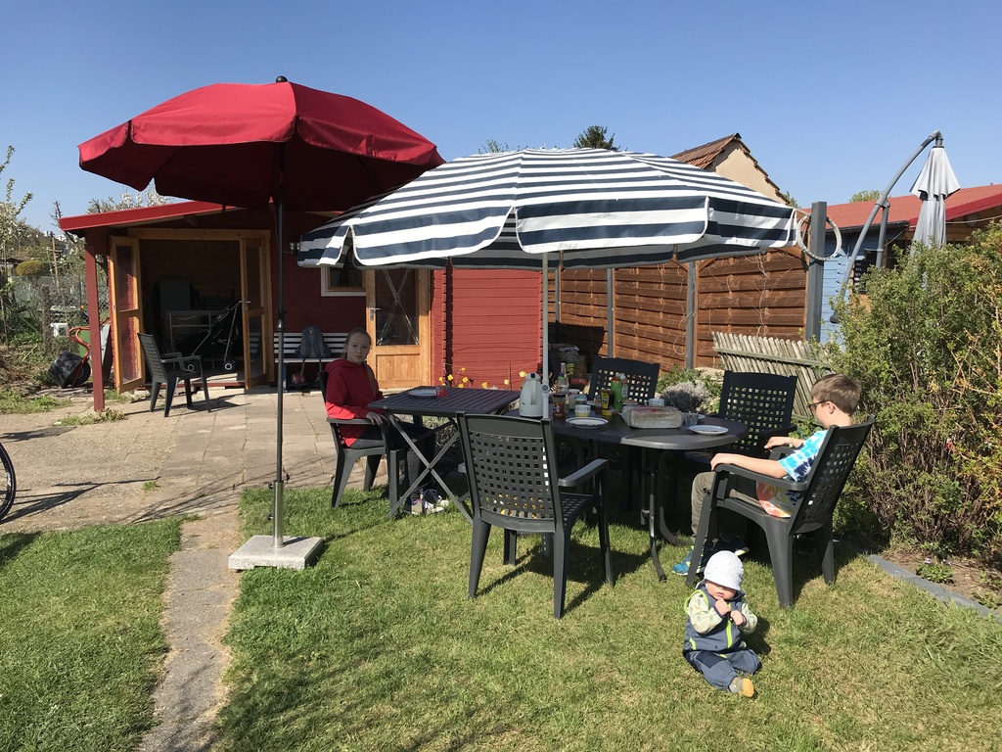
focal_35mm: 28
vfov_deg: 49.7
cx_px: 501
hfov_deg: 63.4
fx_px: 810
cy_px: 376
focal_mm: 3.99
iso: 20
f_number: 1.8
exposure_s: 1/2128
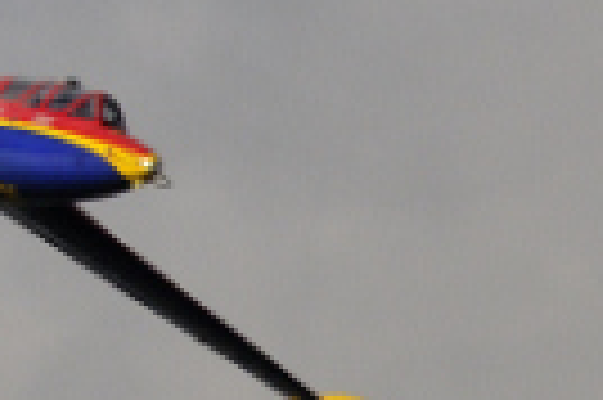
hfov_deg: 0.6
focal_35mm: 3356
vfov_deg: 0.4
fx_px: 56144
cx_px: -261
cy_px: -130
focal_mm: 300
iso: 200
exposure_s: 1/640
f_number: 13
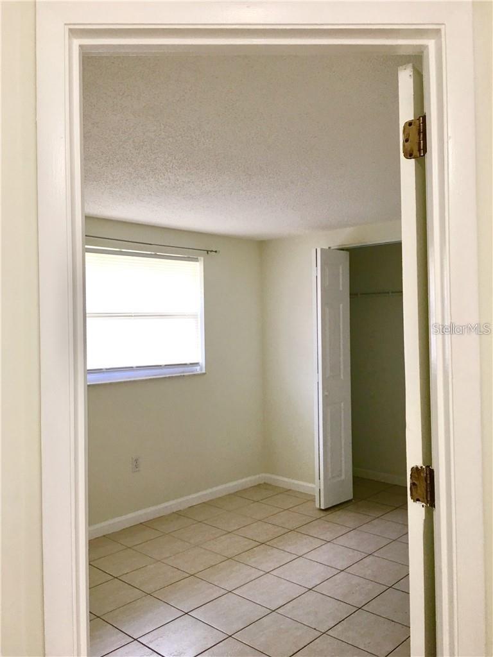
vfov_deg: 61.7
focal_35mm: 29
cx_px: 246
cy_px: 328
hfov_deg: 48.2
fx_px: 551
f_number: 2.2
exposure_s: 1/30
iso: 40
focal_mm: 4.15
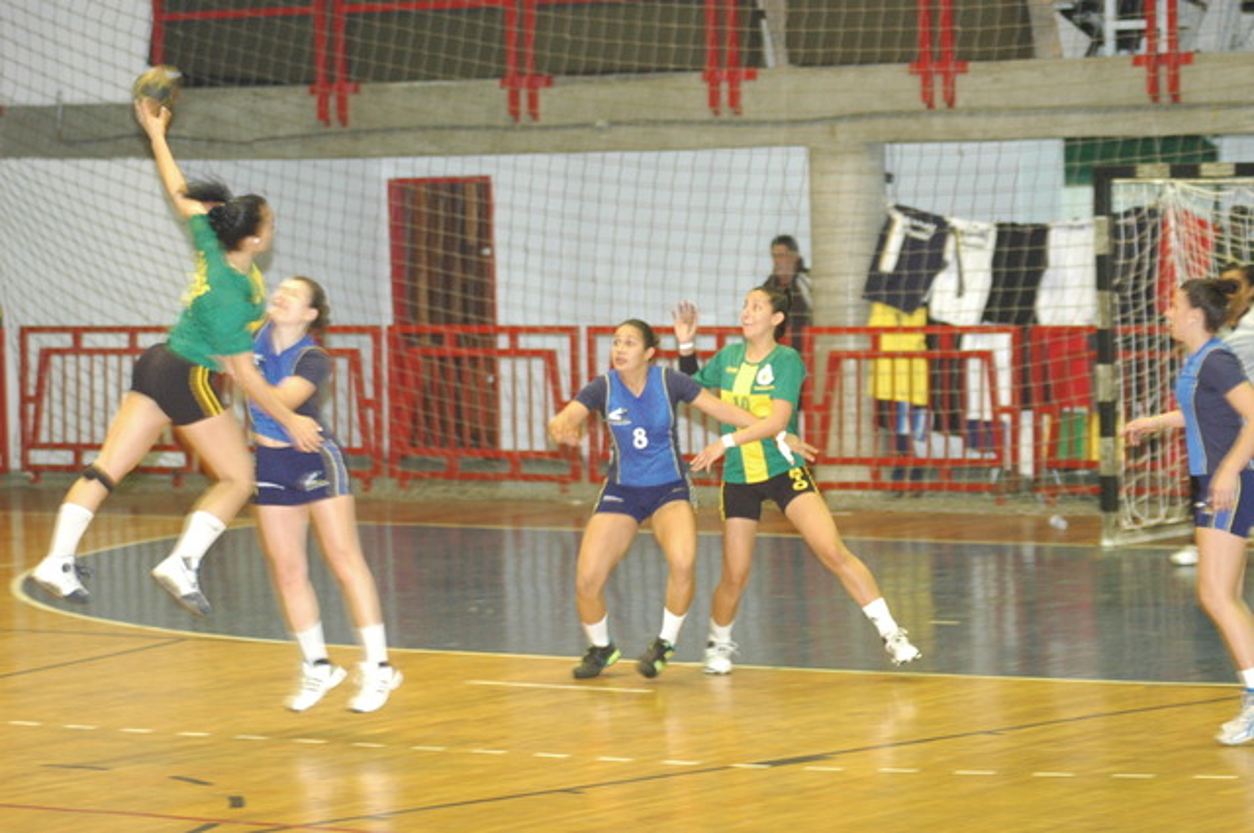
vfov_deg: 9.1
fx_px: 5218
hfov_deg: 13.7
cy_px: 416
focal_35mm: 150
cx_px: 627
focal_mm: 100
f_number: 2.8
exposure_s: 1/100
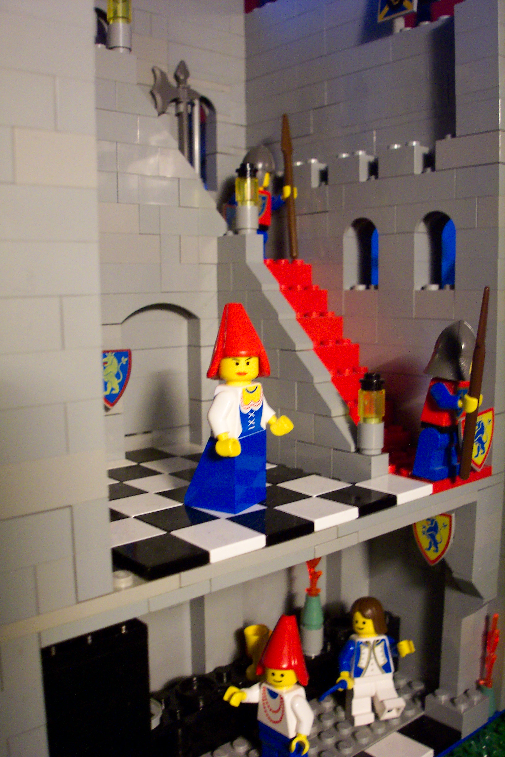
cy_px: 378
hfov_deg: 37.9
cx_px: 252
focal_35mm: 35
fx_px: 736
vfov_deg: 54.4
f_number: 2.8
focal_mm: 7.5
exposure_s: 1/10
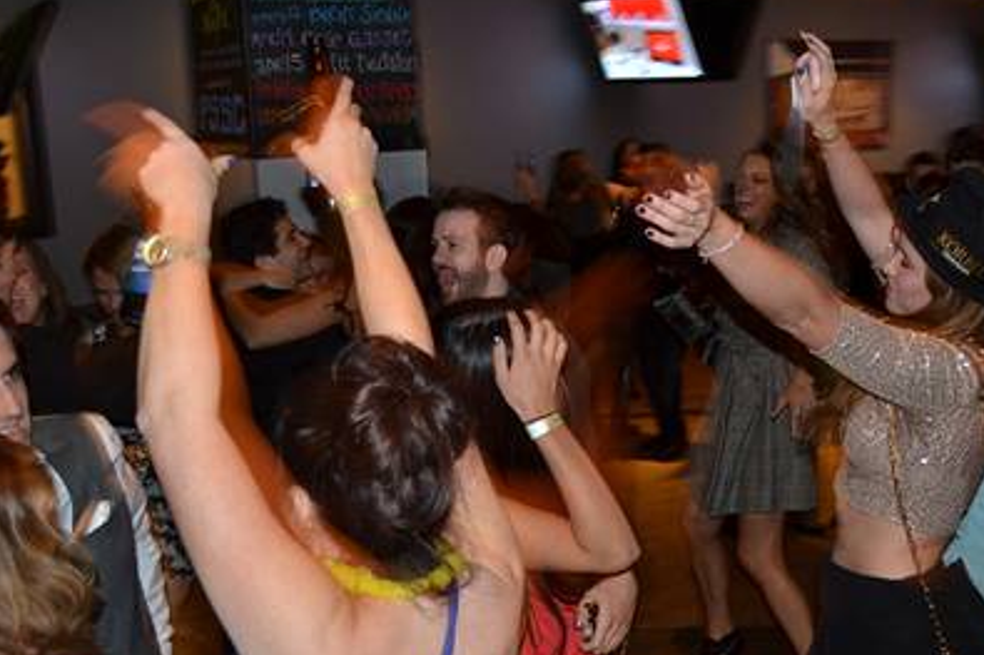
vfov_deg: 29.2
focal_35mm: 46
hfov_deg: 42.6
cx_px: 578
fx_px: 1257
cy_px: 345
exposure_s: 1/5
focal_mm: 22
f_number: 3.8
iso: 400
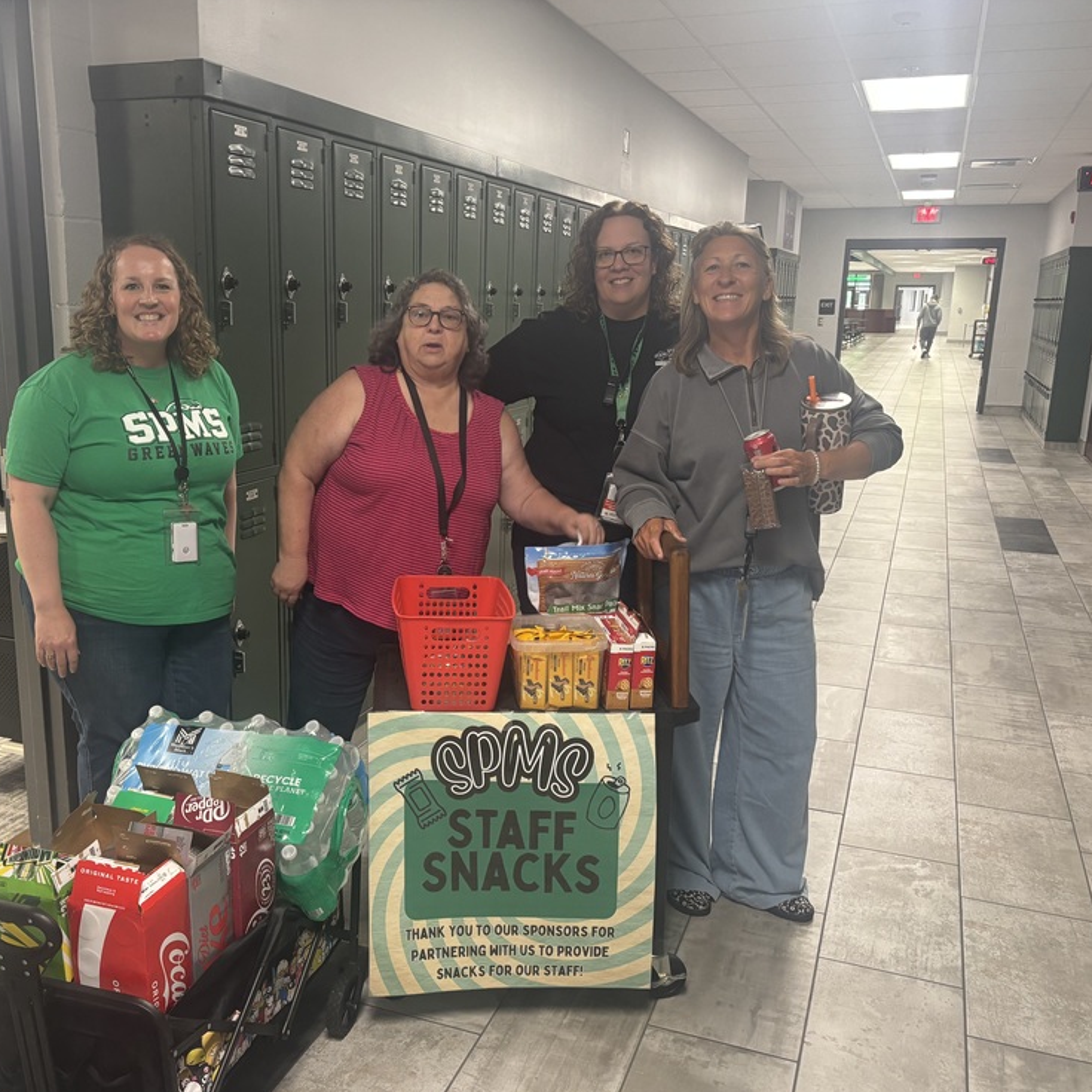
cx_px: 453
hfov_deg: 50.9
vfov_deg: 51.1
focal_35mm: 32
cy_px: 566
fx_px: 1142
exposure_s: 1/59
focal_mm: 5.96
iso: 200
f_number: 1.6
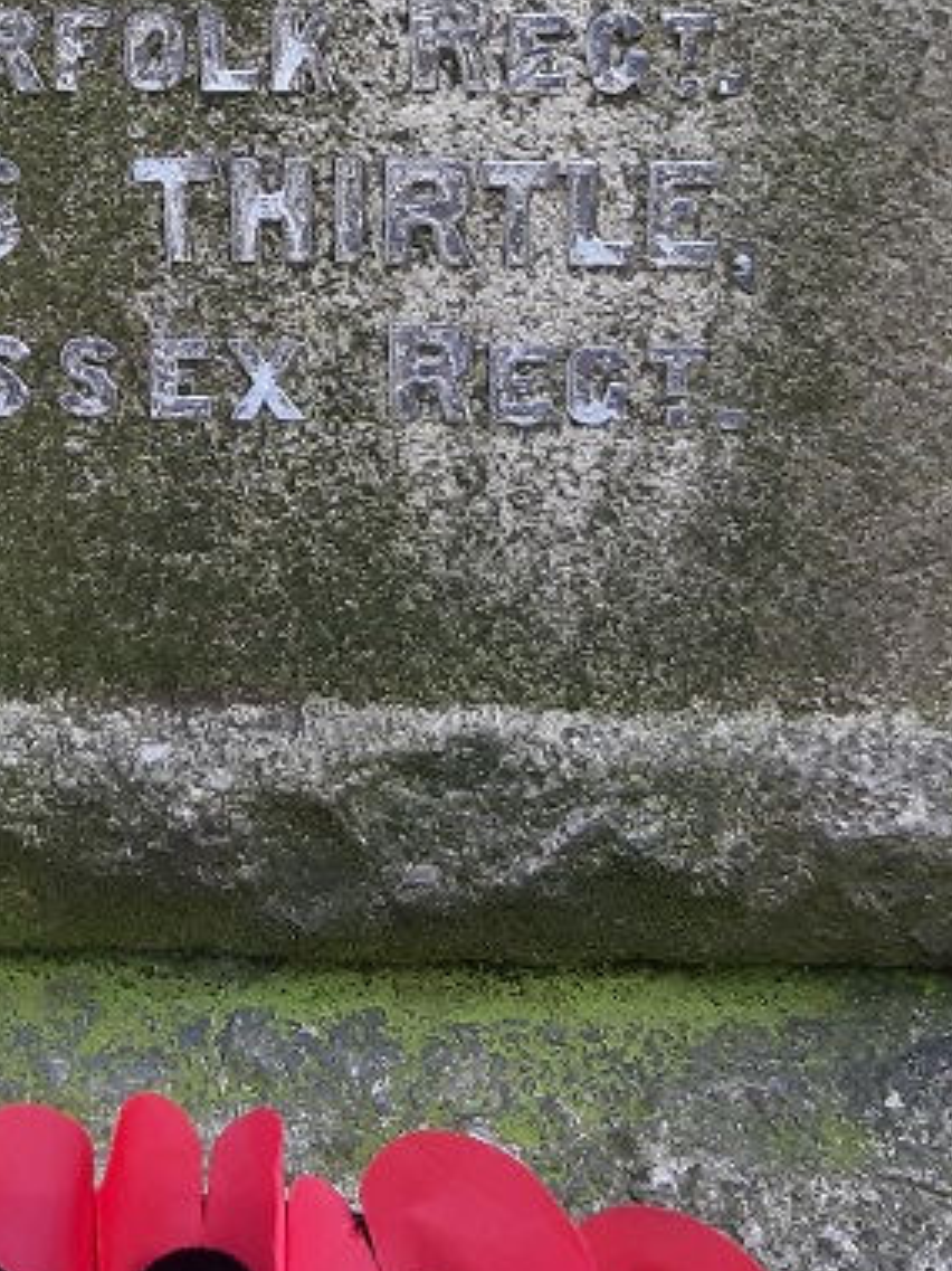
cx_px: 84
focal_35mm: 101
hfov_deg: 14.5
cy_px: -443
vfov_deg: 18.0
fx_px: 3706
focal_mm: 3.93
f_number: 1.7
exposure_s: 1/391
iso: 40
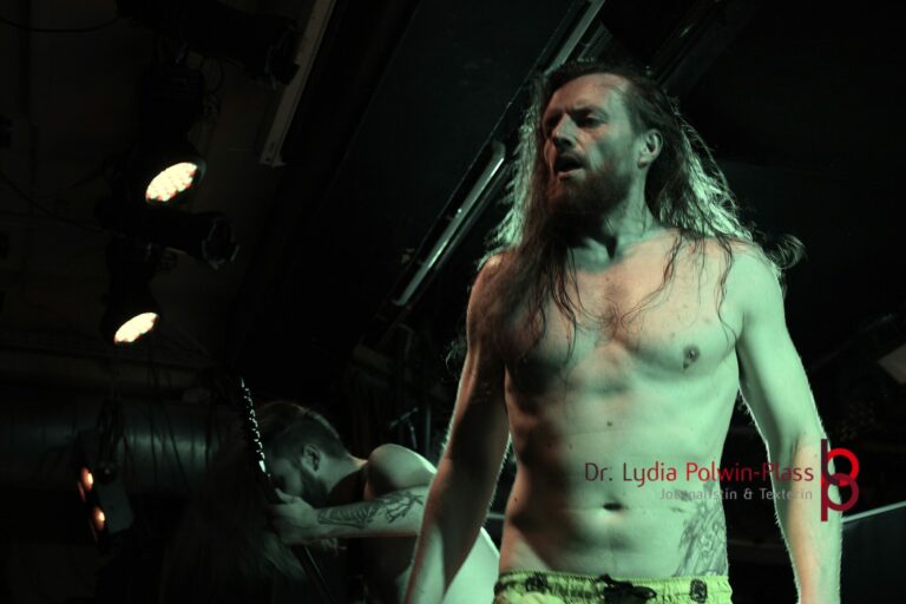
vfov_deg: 23.2
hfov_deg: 34.2
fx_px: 1472
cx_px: 453
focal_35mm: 58
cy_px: 302
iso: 2000
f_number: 4
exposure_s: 1/60
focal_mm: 39
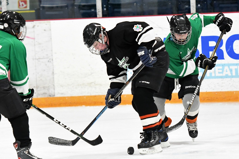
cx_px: 120
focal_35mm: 188
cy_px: 80
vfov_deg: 7.3
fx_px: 1245
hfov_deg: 11.0
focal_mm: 125
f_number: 2.8
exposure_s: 1/1000
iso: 7200
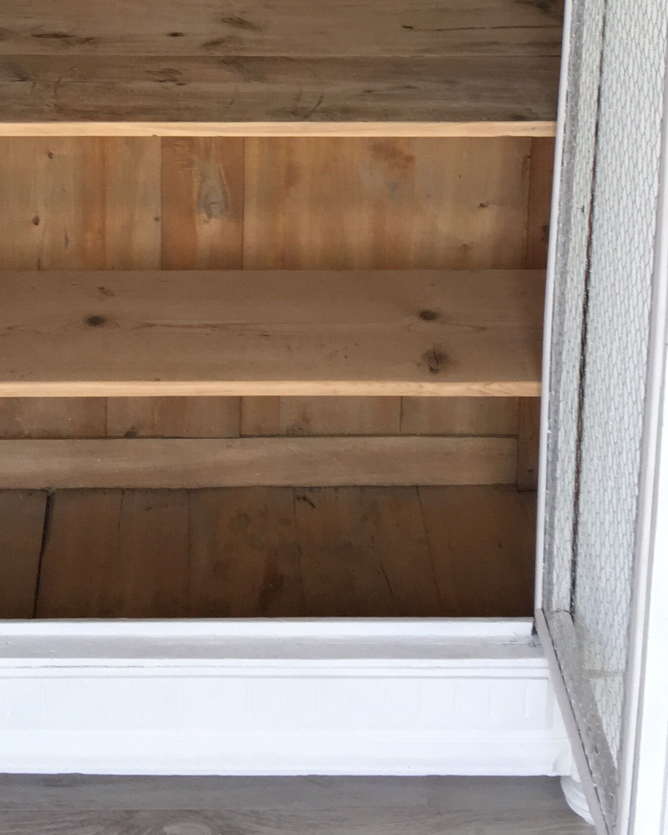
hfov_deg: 22.4
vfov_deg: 25.3
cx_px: 206
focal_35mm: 68
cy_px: -150
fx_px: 1680
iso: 40
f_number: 2.2
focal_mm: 4.15
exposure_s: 1/100
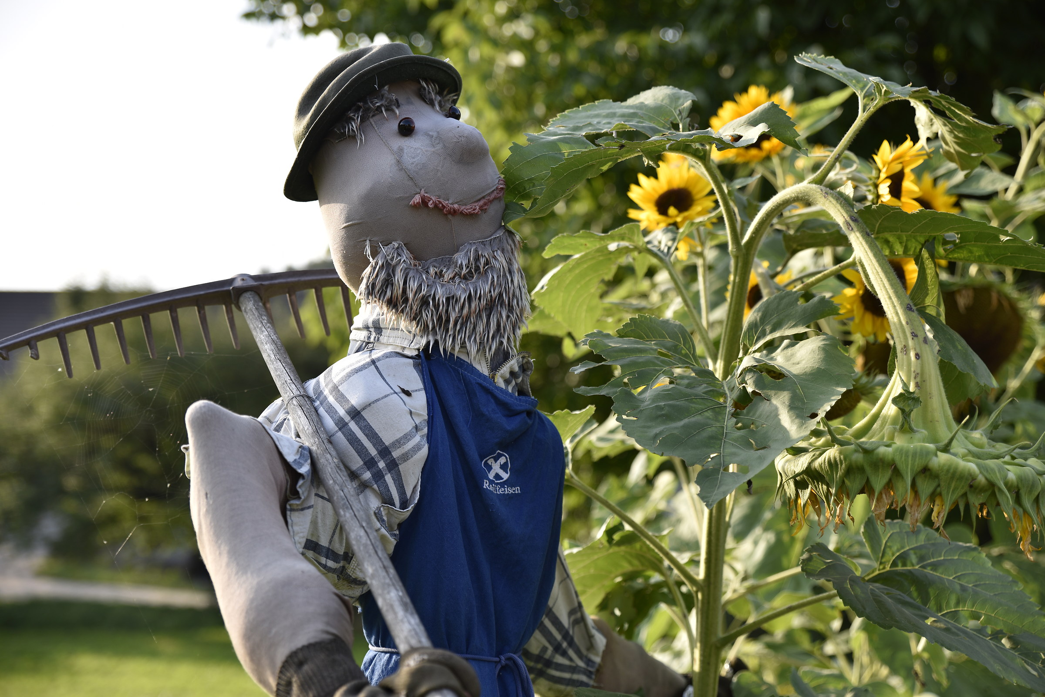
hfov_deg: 34.5
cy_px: 348
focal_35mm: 58
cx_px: 522
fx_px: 1684
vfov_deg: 23.4
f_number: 3.5
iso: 64
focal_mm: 58
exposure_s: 1/250
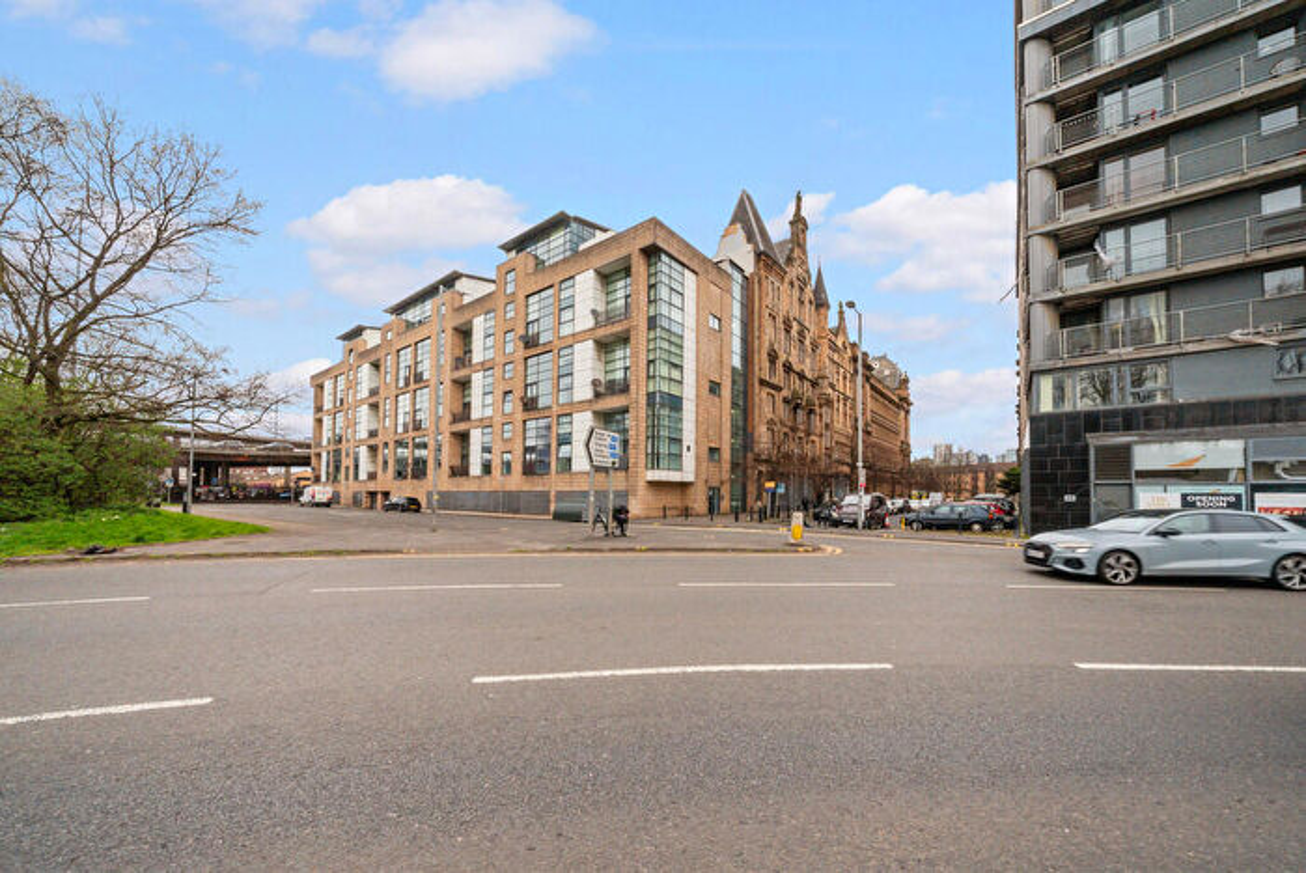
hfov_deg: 112.6
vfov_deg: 90.1
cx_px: 653
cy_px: 436
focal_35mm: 12
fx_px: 436
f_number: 18
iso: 640
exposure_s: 1/125
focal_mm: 12
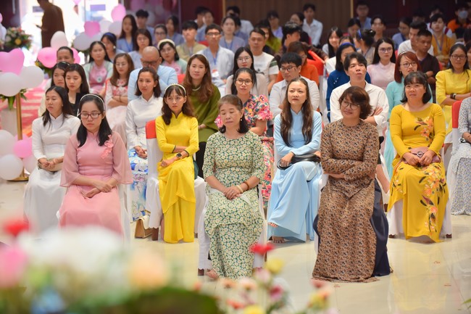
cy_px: 157
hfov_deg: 17.1
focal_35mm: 120
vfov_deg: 11.4
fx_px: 1570
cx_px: 236
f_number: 3.5
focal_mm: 120
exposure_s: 1/200
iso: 1000
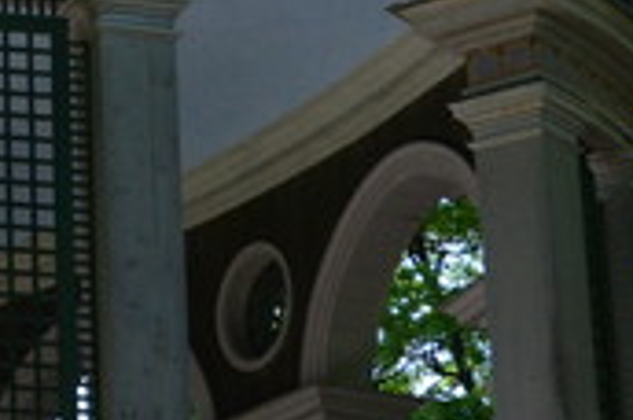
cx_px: -445
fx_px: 4107
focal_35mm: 234
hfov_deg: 8.5
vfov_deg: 5.8
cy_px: -18
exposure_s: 1/640
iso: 800
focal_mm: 28
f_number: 6.3
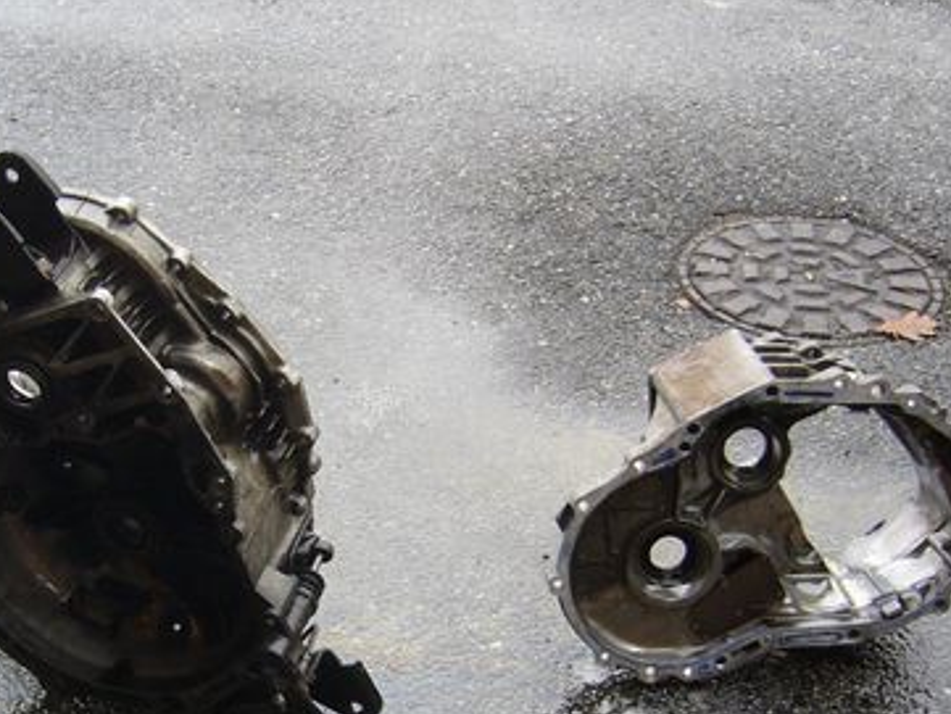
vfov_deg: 23.5
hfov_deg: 30.9
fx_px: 1704
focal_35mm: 62
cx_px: 303
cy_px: 490
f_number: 2.8
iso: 80
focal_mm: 5.8
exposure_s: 1/40
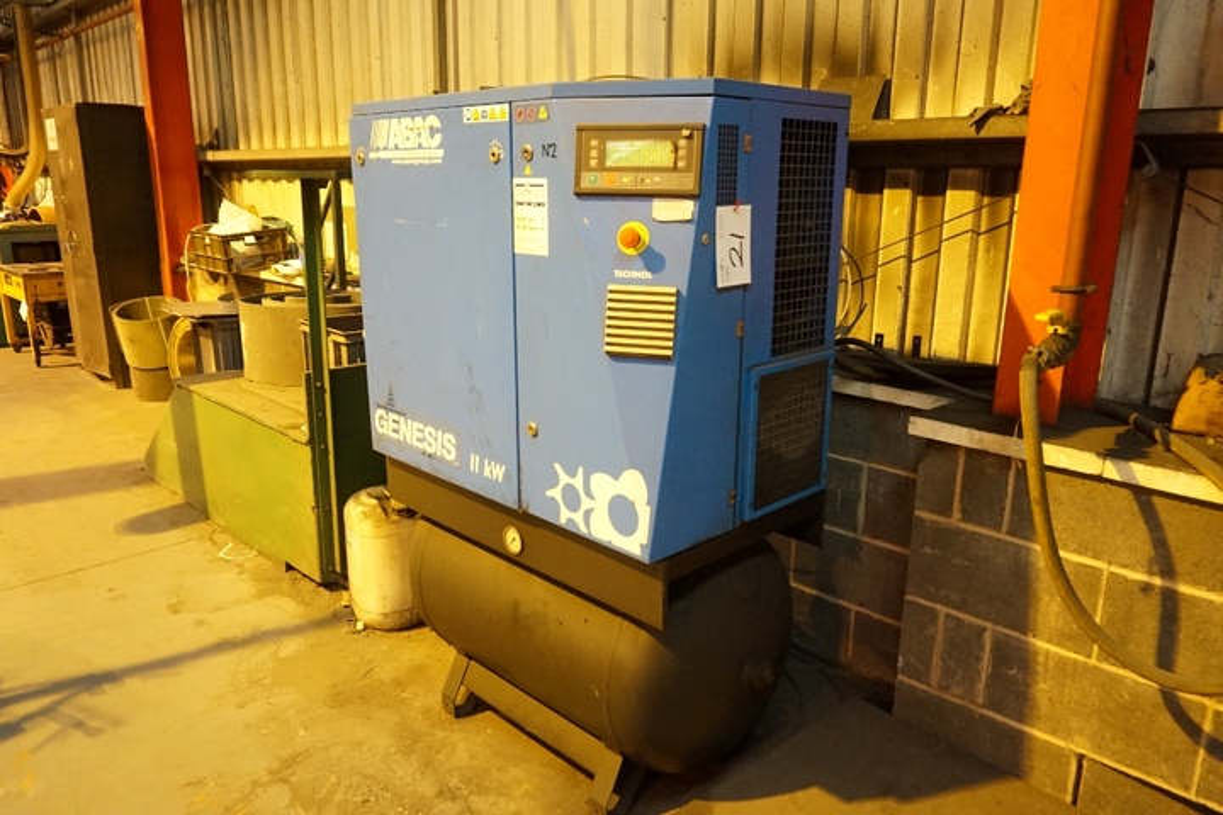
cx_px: 612
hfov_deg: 70.4
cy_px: 408
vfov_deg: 50.4
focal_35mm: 26
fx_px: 866
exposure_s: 1/25
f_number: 3.5
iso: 3200
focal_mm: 17
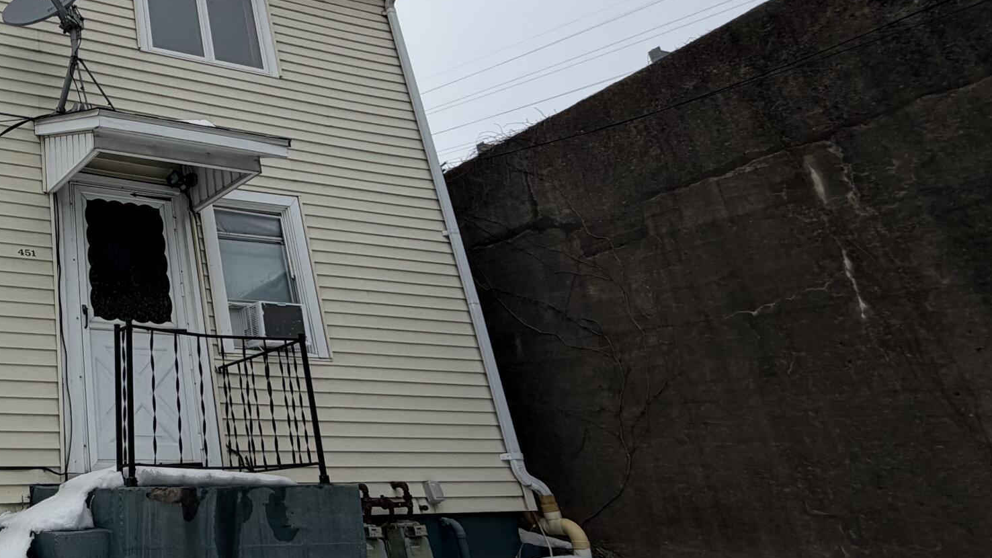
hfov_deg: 52.7
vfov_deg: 37.2
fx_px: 815
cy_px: 166
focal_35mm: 31
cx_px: 52
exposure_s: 1/458
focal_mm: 2.22
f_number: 2.2
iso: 64
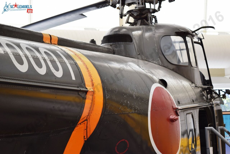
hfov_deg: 24.6
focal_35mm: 82
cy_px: 77
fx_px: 527
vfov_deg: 16.6
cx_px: 115
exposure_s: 1/160
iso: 400
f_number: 6.3
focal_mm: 55
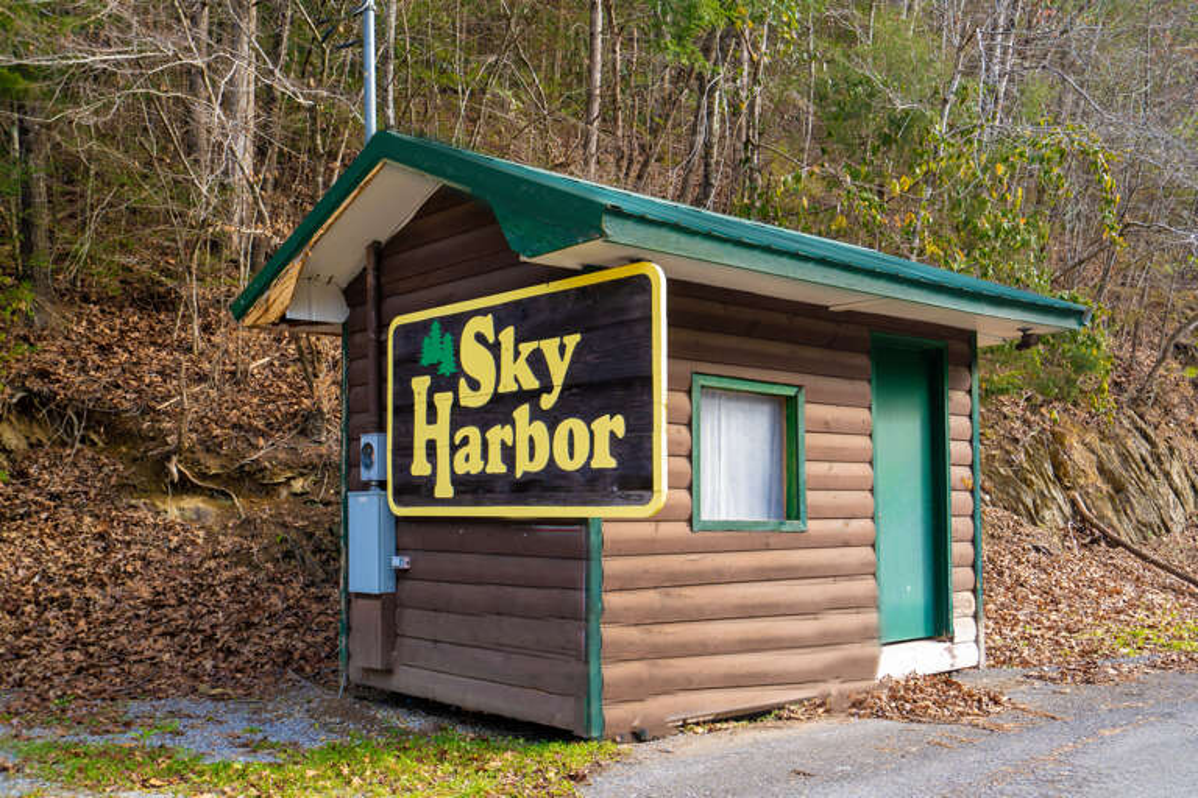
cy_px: 399
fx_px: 1165
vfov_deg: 37.9
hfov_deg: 54.4
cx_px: 599
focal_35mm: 35
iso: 160
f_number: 4
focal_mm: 35
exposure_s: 1/160
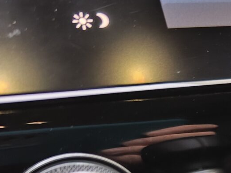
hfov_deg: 22.5
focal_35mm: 79
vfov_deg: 17.3
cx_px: 288
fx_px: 527
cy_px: 237
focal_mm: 7.01
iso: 4399
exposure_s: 1/25
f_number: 1.69
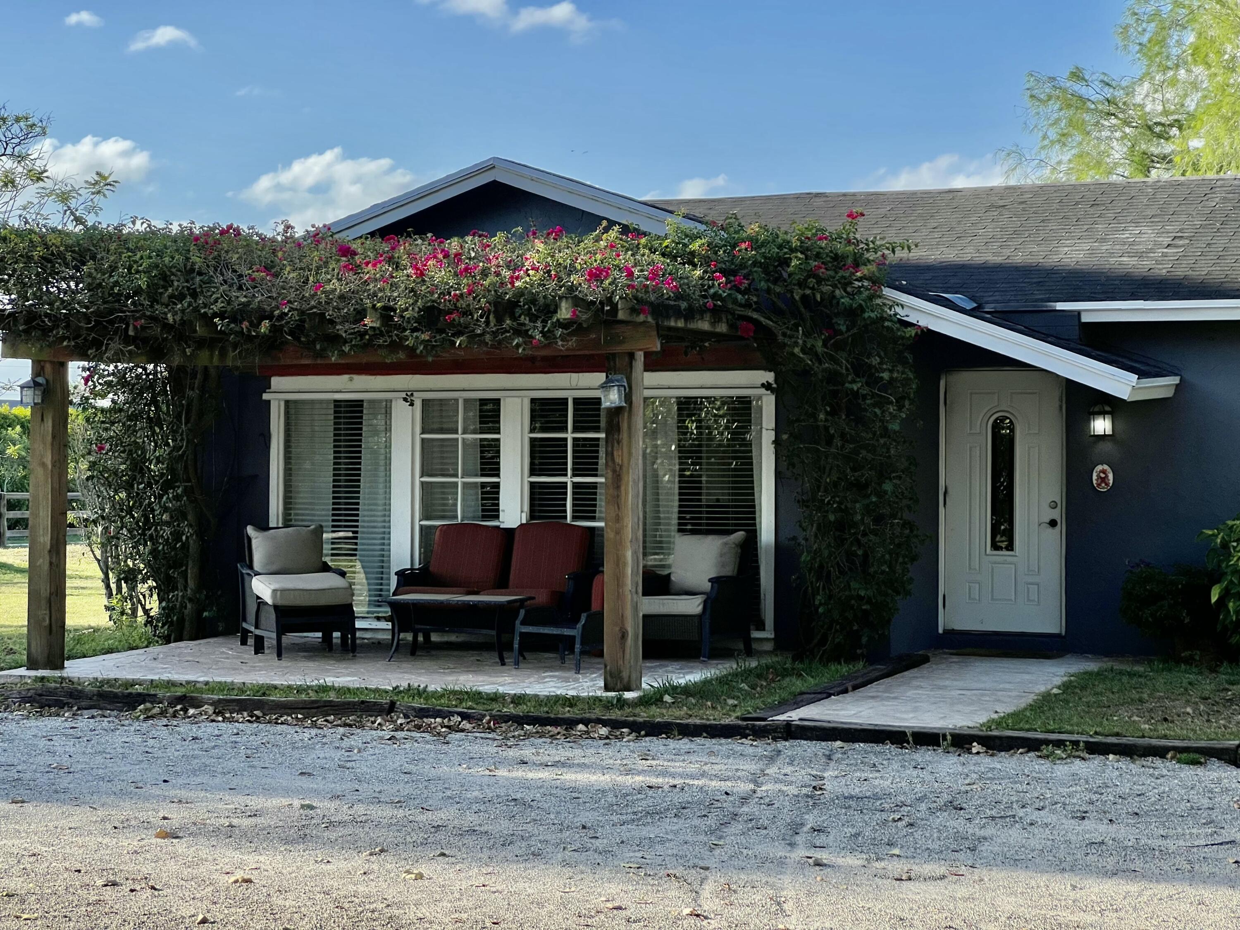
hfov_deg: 25.3
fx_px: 2758
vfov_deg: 19.1
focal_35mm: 77
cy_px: 465
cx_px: 620
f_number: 2.8
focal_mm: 9
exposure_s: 1/552
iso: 32
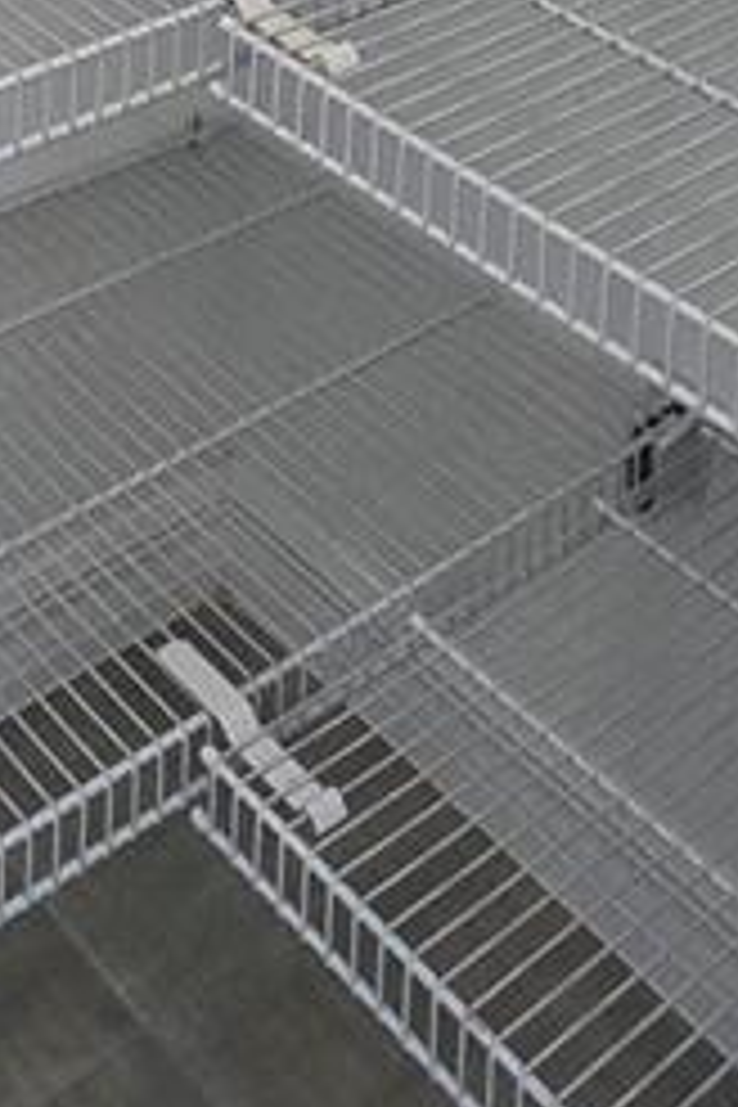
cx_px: 104
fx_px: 2029
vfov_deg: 18.8
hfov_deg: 20.3
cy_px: -1120
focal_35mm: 66
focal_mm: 2.2
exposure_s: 1/60
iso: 64
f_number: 2.2
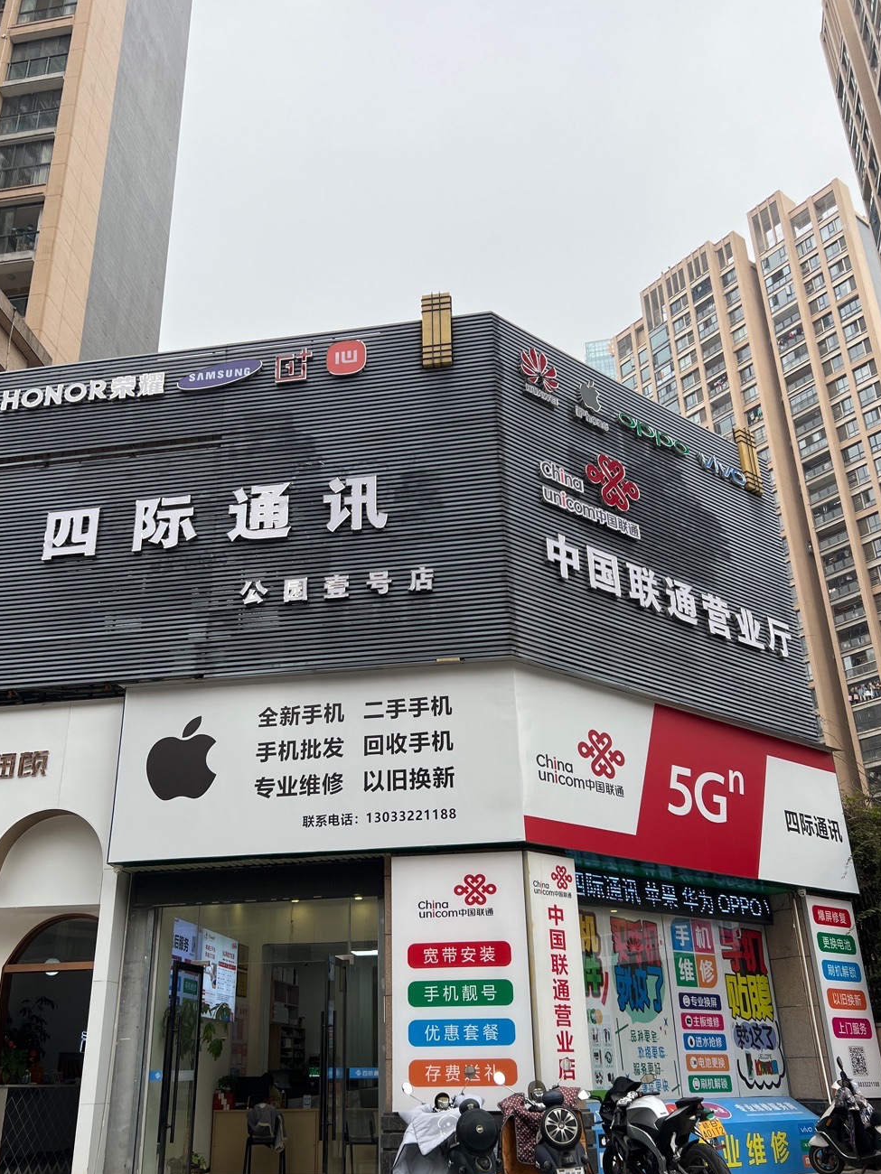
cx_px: 403
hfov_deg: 46.7
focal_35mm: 30
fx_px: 1018
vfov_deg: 59.9
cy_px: 619
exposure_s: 1/1531
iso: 50
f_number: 1.5
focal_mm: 5.7
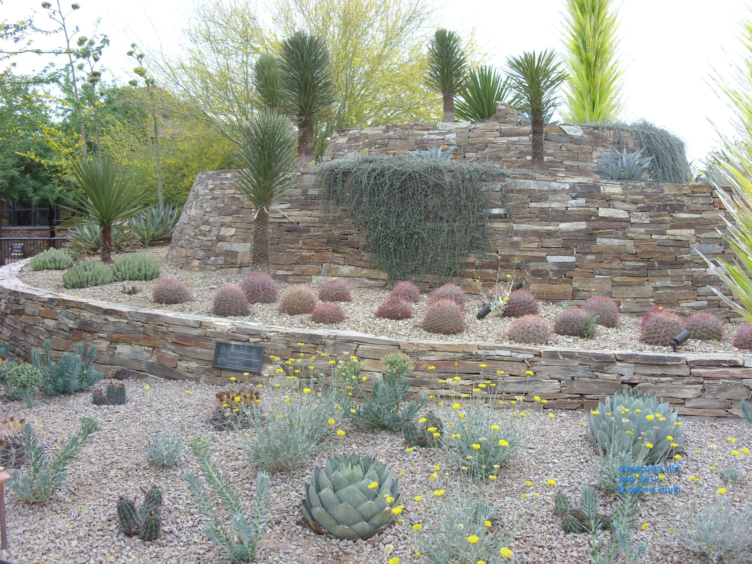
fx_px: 826
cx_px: 376
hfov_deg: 49.0
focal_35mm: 38
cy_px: 282
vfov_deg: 37.7
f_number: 2.8
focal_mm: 6.3
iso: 50
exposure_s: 1/57
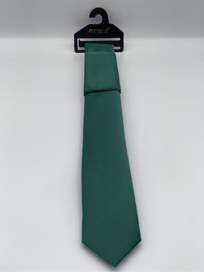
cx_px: 102
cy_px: 136
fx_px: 408
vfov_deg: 36.8
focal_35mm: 52
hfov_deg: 28.0
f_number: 2
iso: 25
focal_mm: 6
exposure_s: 1/192
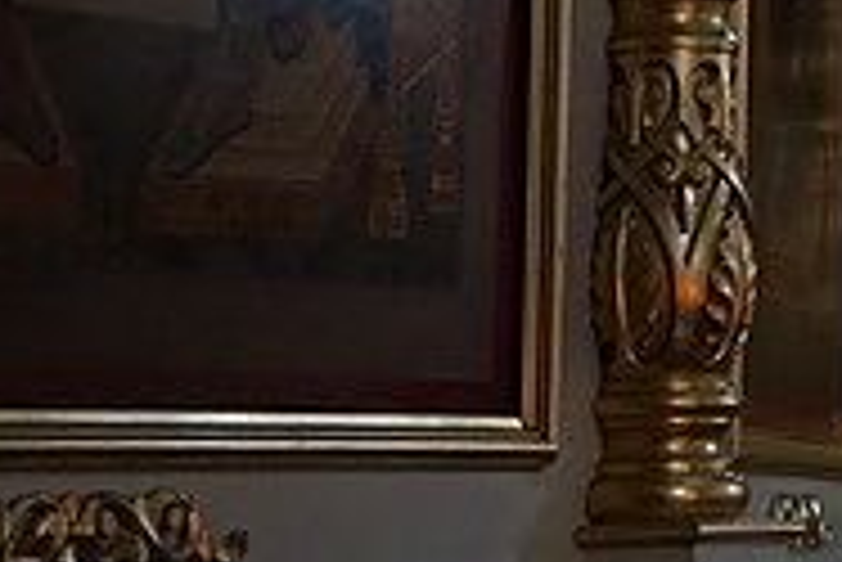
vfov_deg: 6.9
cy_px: -351
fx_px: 4564
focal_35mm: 195
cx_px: 1328
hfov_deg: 10.1
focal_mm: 38
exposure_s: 1/60
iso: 1600
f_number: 4.5
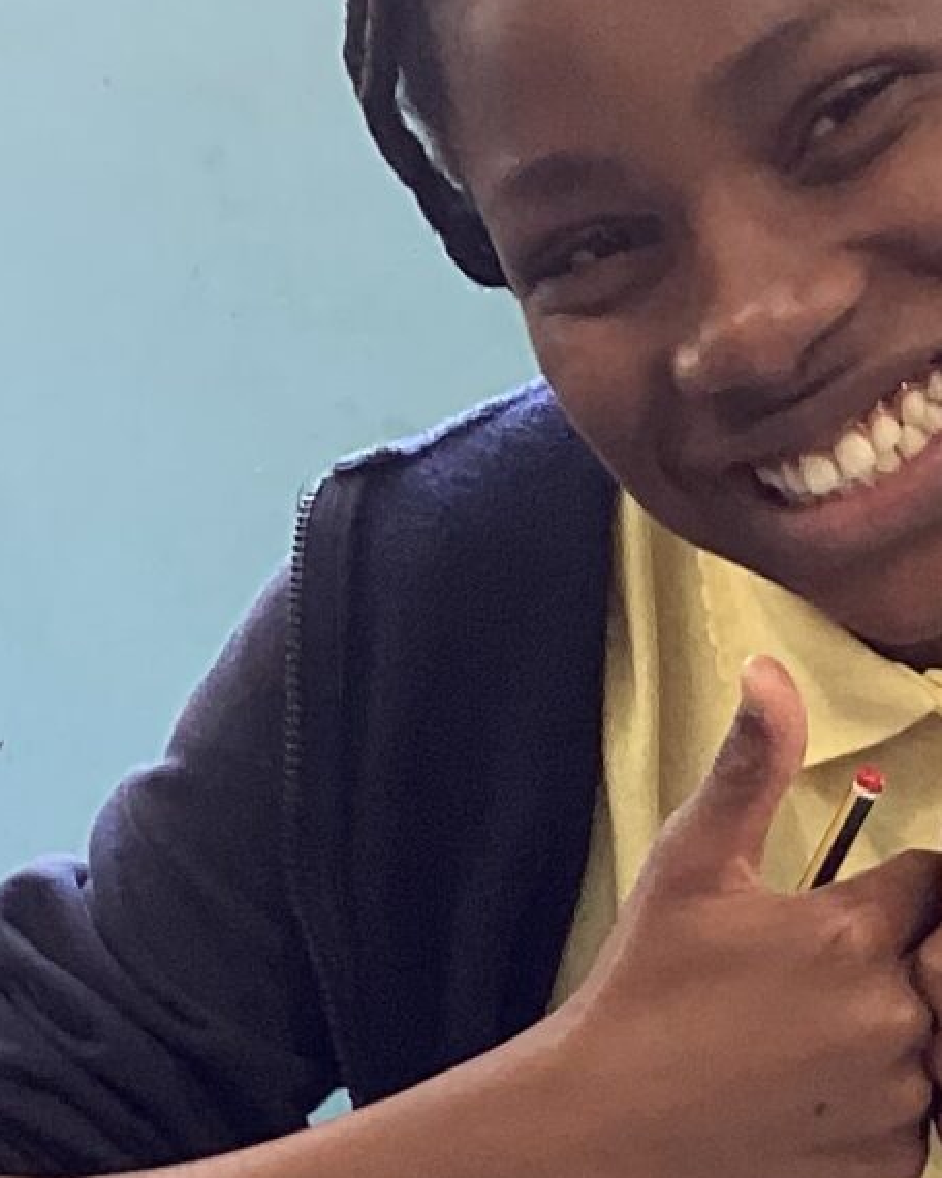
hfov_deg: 11.3
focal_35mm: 136
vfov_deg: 13.6
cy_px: 1600
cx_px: 814
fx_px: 4740
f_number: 2.4
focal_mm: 3.3
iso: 80
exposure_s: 1/50
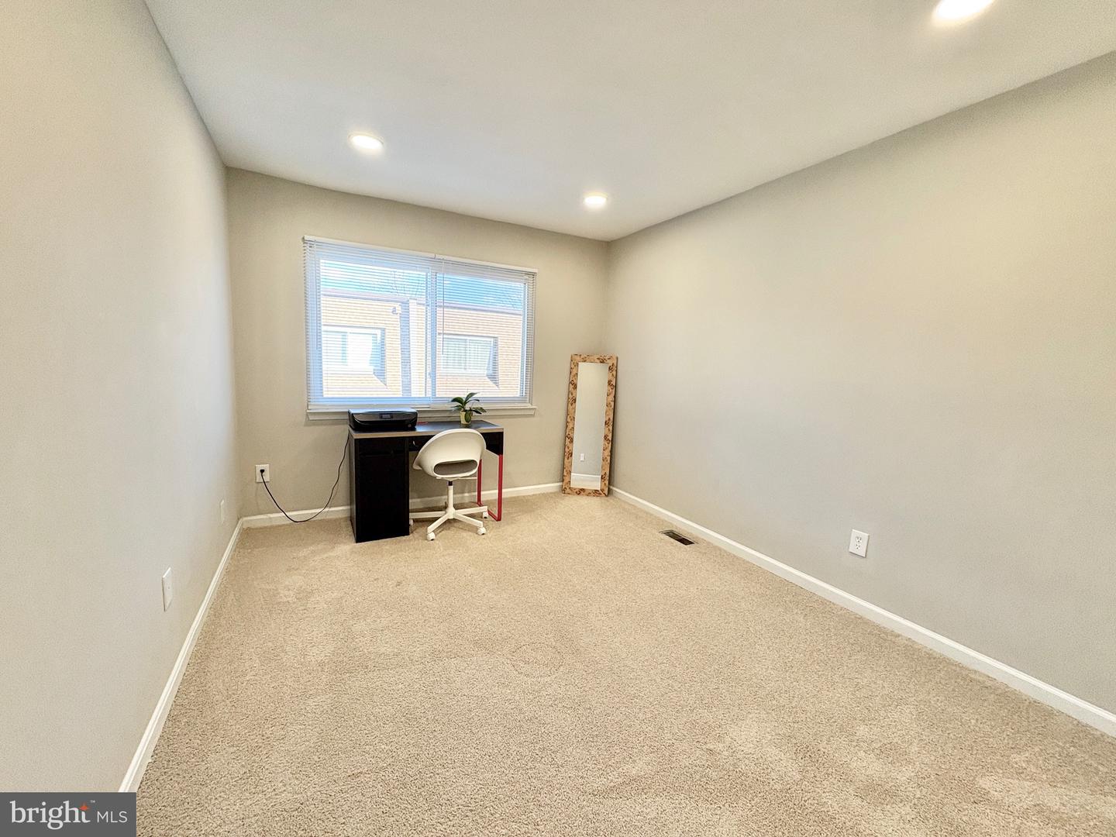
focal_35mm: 14
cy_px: 418
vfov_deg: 85.7
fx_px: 451
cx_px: 558
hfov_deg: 102.1
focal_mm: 2.22
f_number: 2.2
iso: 80
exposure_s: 1/99
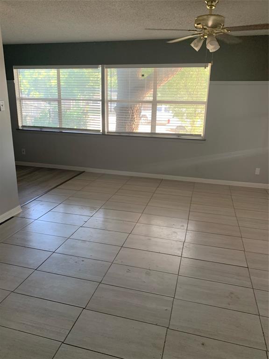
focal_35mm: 26
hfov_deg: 53.1
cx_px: 134
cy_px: 180
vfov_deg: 67.3
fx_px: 269
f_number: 1.8
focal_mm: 4.25
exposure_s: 1/61
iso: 100
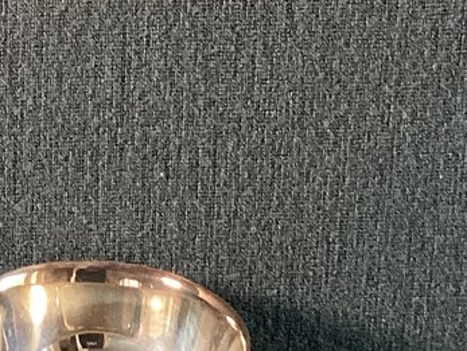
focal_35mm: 135
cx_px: -124
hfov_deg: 14.1
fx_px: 1823
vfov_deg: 10.6
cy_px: -182
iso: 125
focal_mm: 3.3
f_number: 2.4
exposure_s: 1/50
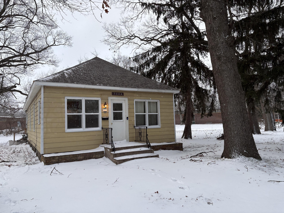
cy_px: 106
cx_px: 142
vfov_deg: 53.1
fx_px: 213
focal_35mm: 26
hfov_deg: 67.3
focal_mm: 5.96
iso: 40
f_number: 1.6
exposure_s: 1/122
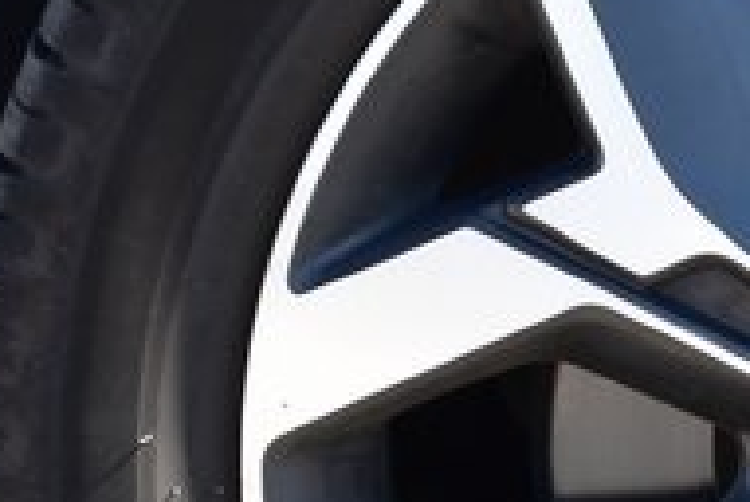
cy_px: 426
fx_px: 9216
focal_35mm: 442
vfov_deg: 3.1
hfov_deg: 4.6
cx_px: 1009
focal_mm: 55
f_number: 9
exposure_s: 1/125
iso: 400
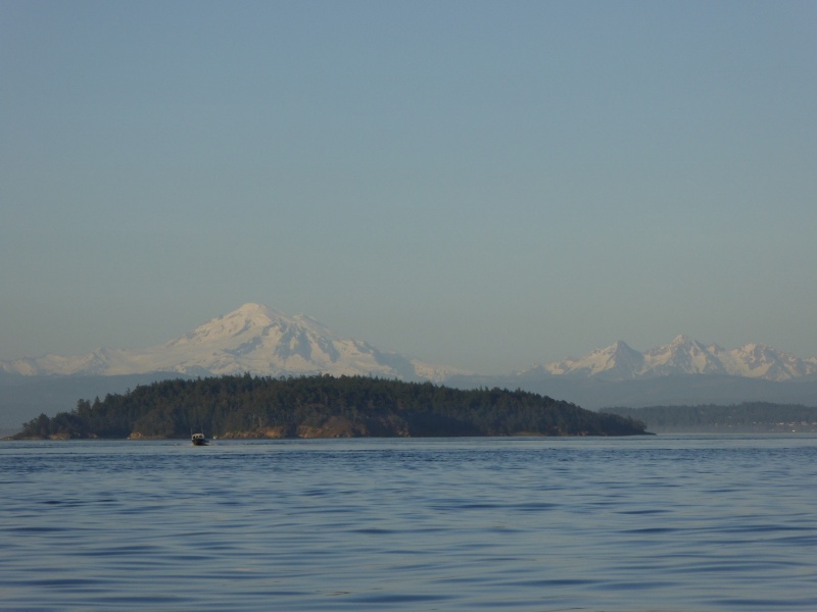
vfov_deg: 8.4
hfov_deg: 11.2
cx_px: 408
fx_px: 4178
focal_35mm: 177
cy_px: 306
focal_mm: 28.7
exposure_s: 1/500
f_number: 5.5
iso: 100
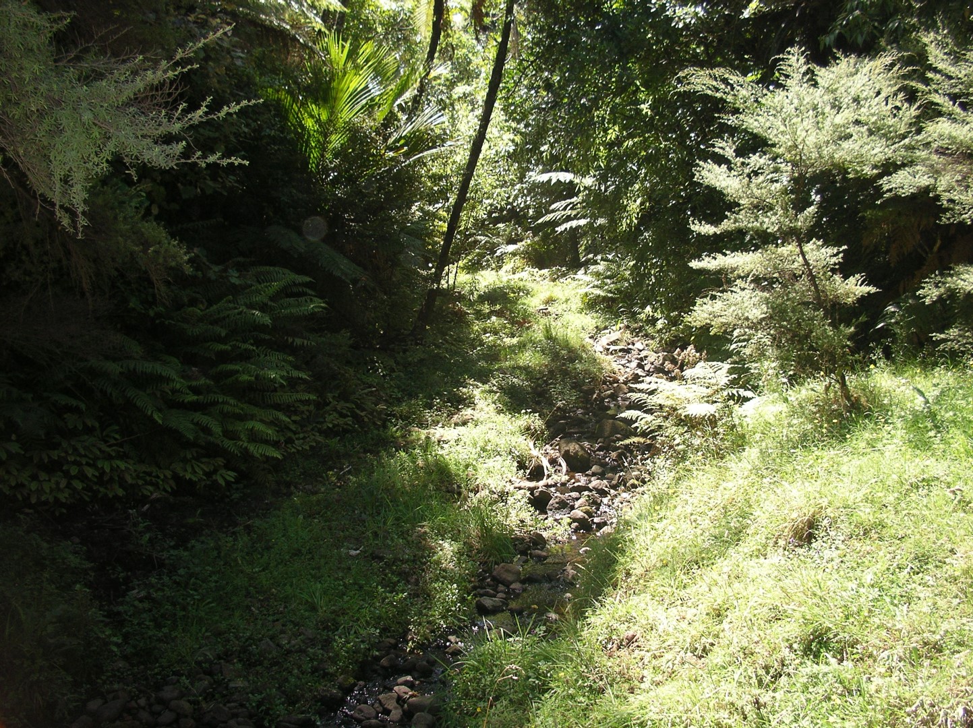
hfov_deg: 50.2
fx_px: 1039
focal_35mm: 37
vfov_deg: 38.6
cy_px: 364
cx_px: 486
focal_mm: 5.7
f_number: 2.8
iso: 64
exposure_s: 1/250
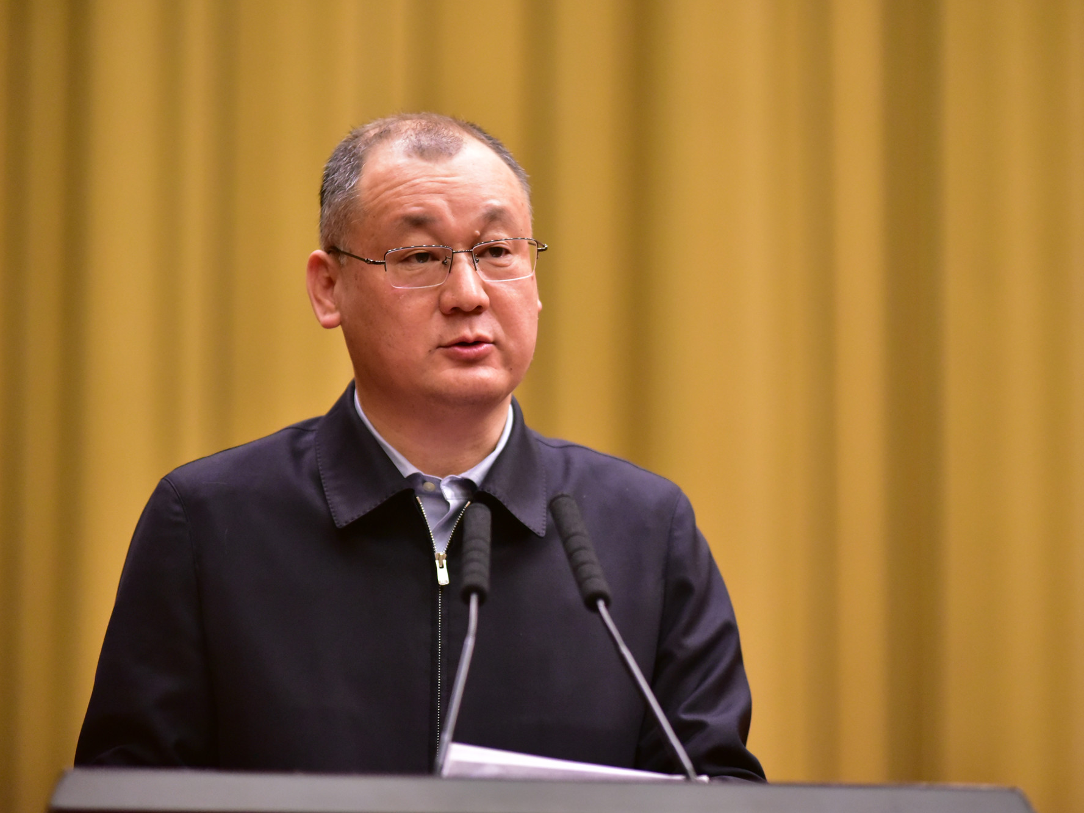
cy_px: 406
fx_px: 5762
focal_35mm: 184
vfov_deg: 8.1
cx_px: 547
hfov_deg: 10.7
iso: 8000
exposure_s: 1/500
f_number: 2.8
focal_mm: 170
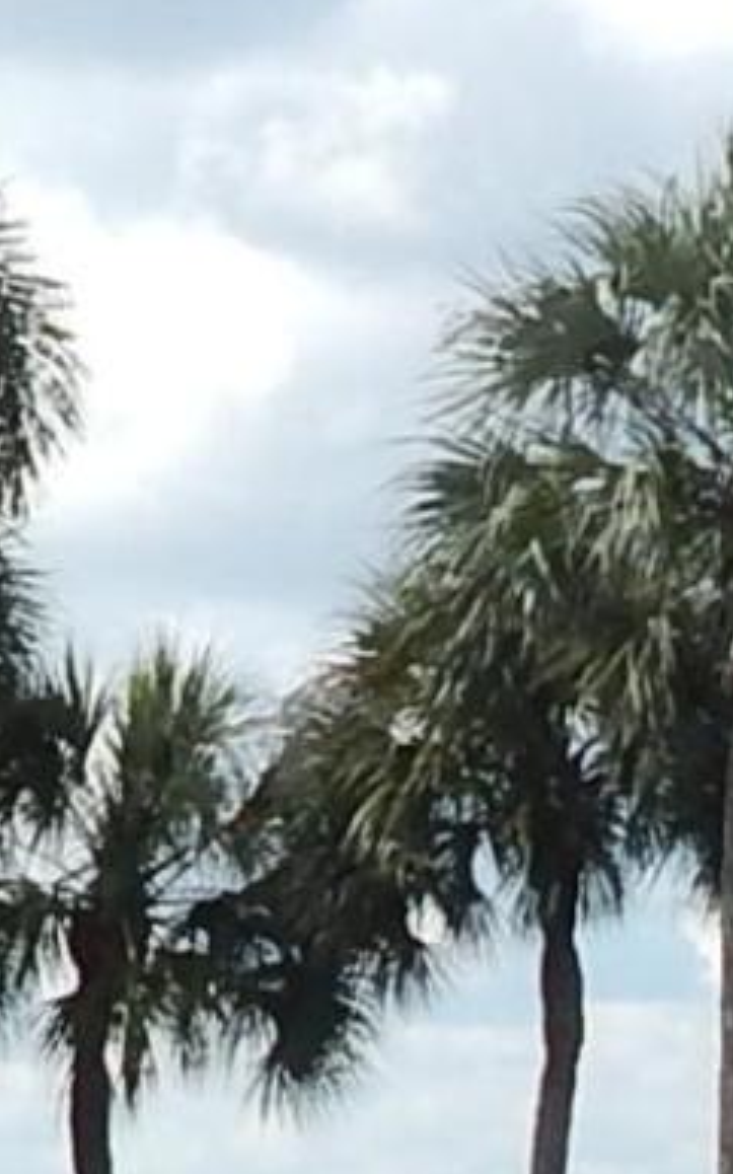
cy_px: 1308
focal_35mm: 182
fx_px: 5822
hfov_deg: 7.0
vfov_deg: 11.3
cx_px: -739
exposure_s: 1/1250
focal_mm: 4
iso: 125
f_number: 3
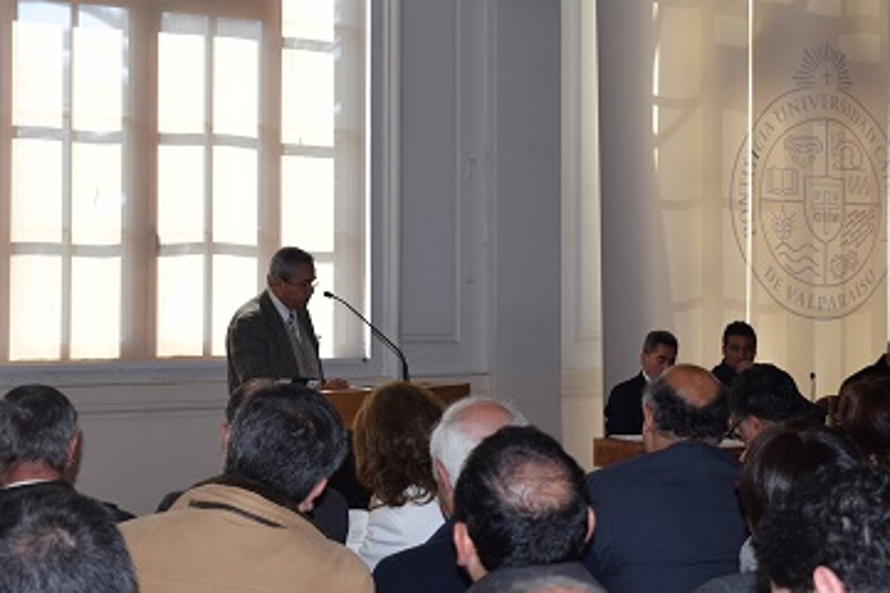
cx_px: 473
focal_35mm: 80
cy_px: 246
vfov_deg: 17.1
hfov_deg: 25.5
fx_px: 1967
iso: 280
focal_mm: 45
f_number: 5.6
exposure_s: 1/125
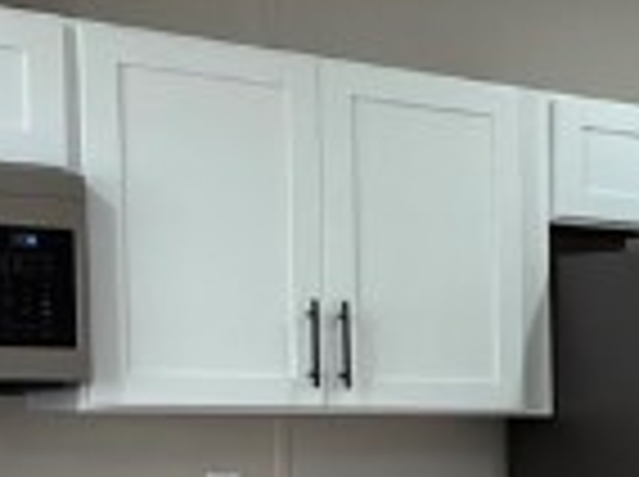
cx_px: 1318
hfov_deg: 15.3
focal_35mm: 101
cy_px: 536
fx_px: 1861
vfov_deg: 14.3
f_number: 2.2
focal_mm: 2.22
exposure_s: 1/30
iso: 64
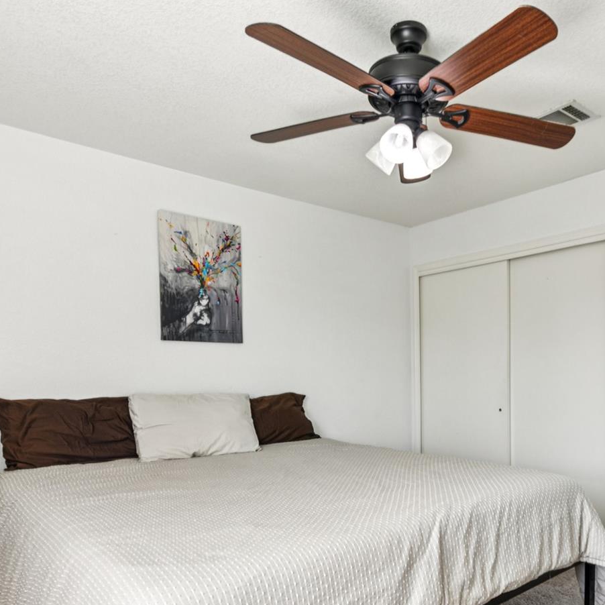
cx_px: 413
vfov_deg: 58.3
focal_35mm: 27
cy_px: 379
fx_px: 534
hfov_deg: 57.5
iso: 100
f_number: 8
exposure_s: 1/13
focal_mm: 14
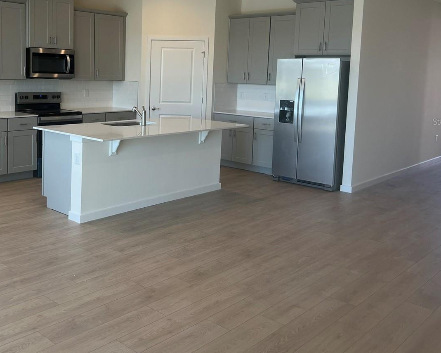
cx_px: 141
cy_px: 121
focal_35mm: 38
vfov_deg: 38.8
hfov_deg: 47.1
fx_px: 496
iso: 64
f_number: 1.5
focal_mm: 5.7
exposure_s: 1/147
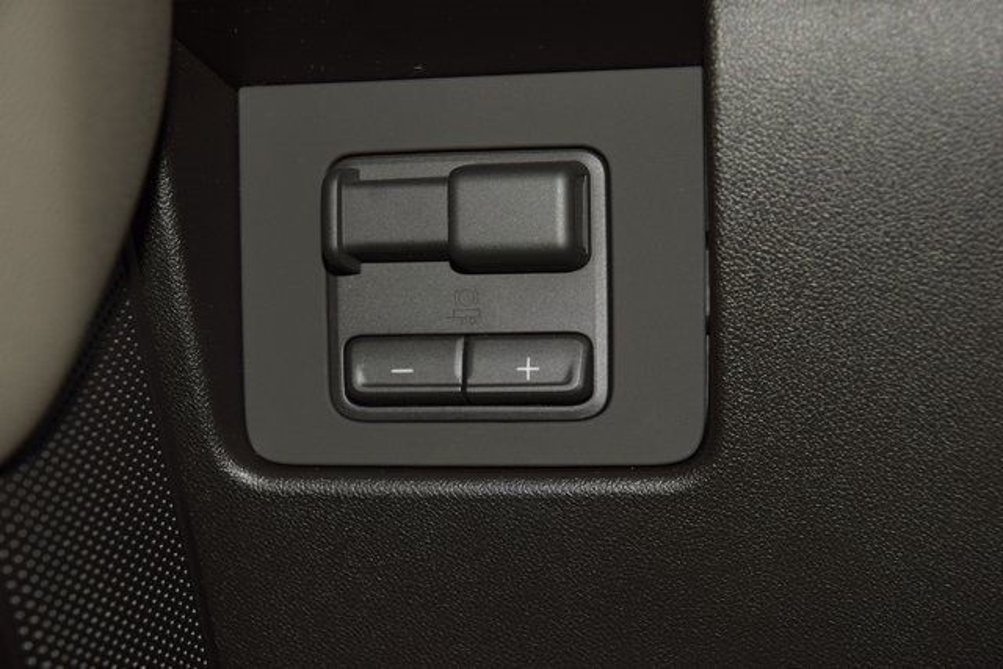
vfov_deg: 13.0
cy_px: 334
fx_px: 2926
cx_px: 502
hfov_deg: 19.5
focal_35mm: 105
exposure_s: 1/125
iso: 100
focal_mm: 70
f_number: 8
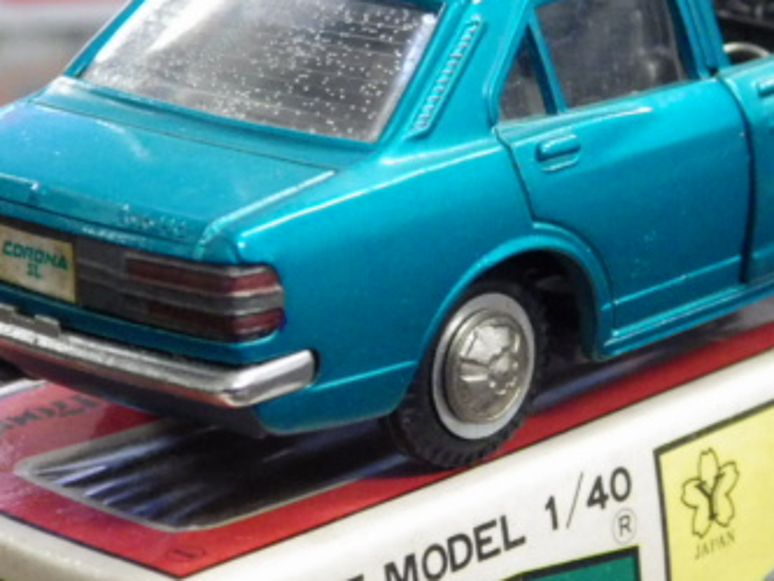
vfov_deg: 10.8
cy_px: 308
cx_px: 485
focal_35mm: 137
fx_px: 3063
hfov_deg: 14.4
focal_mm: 12.8
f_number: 4.2
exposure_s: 1/25
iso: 800
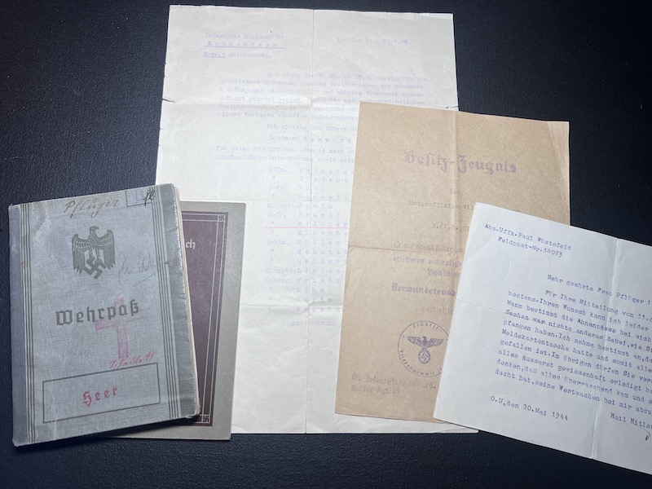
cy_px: 244
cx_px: 326
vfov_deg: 53.1
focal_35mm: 26
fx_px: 490
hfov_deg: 67.3
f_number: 1.5
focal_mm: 5.7
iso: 40
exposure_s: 1/173
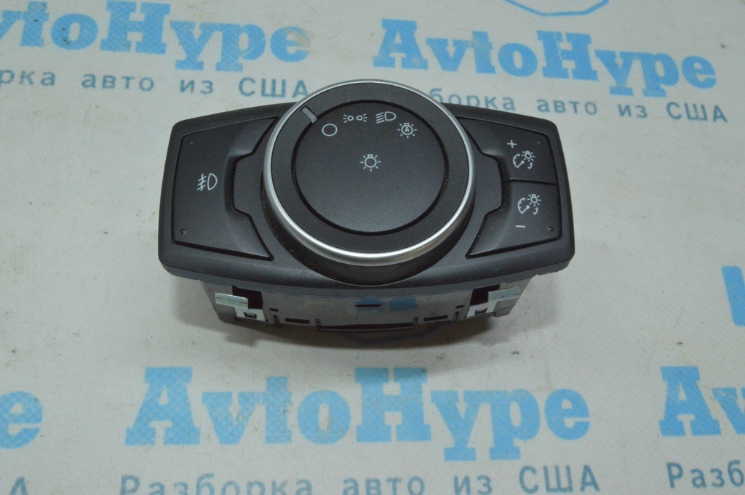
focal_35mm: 38
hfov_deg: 51.3
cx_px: 372
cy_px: 248
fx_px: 775
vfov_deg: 35.4
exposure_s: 1/40
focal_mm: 25
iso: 4000
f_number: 25
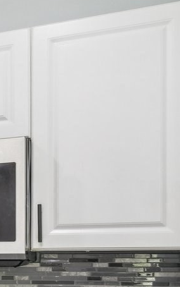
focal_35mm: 69
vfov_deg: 28.6
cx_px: -215
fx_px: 541
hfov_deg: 14.5
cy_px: 260
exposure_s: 1/12
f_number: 5.6
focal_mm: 10
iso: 400
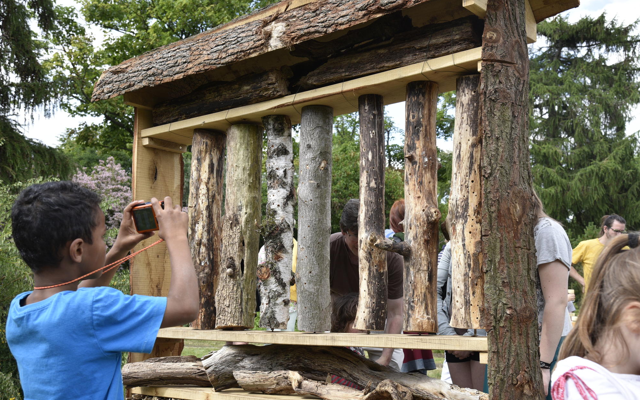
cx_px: 320
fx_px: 715
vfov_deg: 31.2
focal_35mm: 41
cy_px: 214
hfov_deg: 48.2
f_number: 8
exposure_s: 1/250
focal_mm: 40
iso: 400
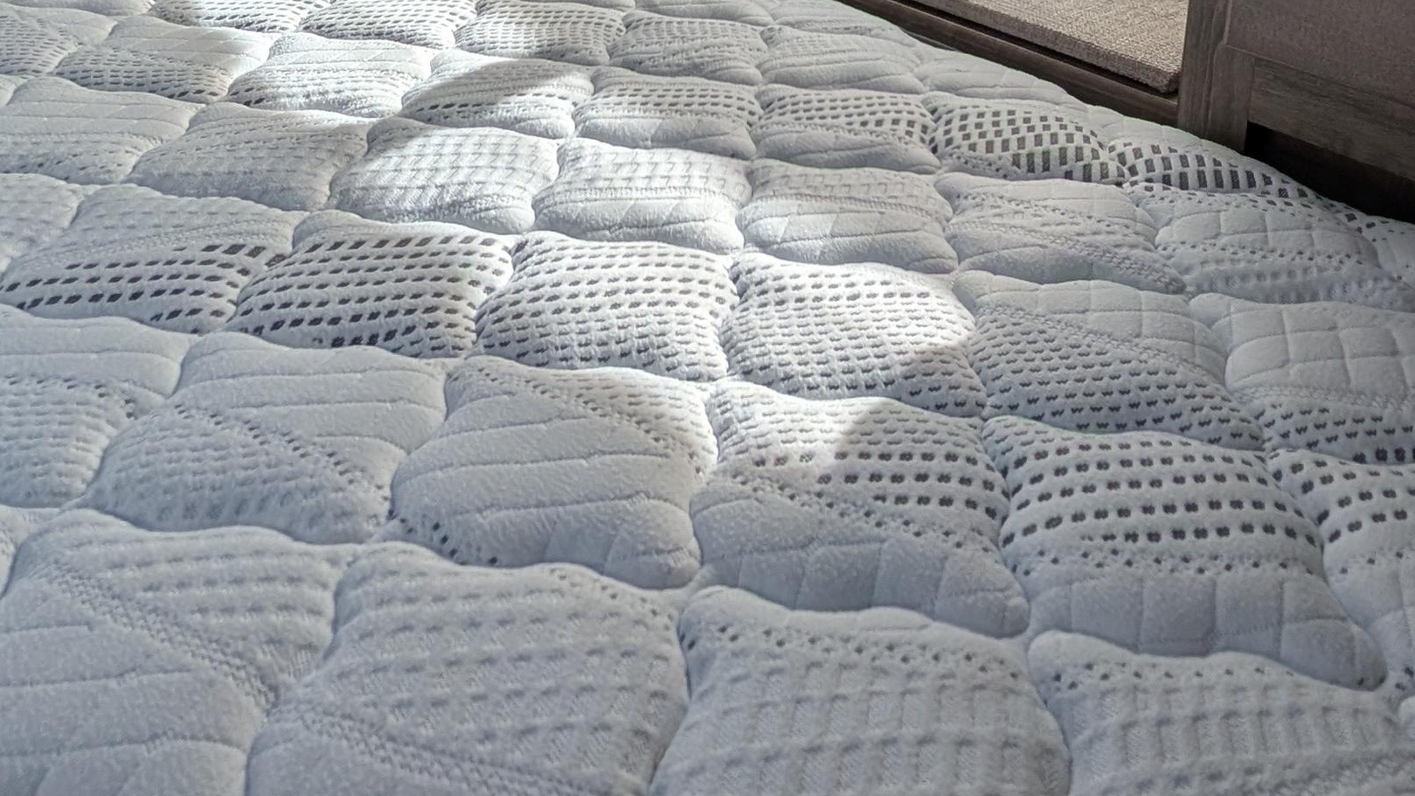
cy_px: -152
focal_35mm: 33
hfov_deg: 59.4
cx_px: 756
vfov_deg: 30.4
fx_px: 1238
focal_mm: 2.02
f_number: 1.7
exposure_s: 1/130
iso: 57
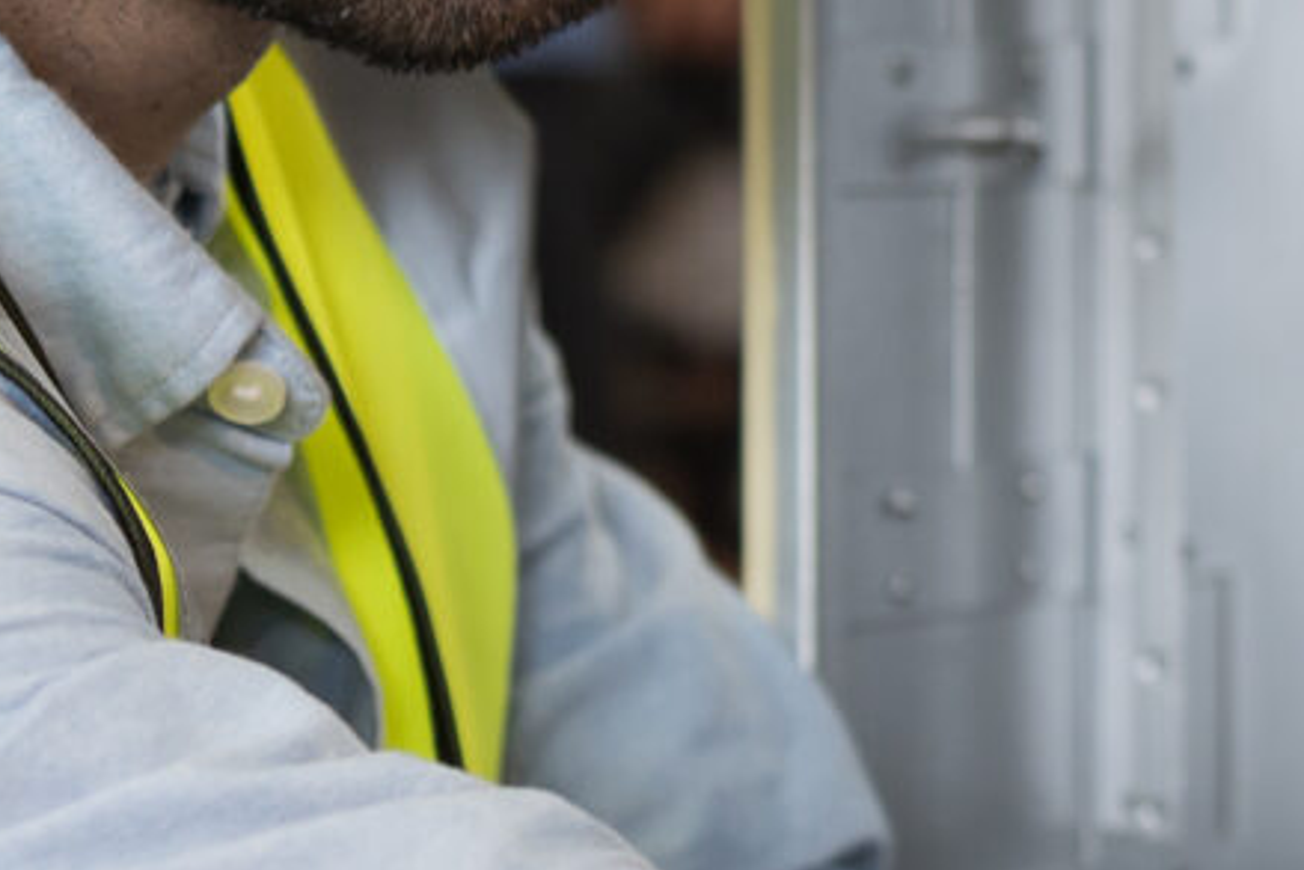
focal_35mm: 204
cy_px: 180
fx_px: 7391
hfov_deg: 9.6
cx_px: 2329
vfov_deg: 6.7
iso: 500
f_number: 2.5
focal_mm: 35
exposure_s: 1/200
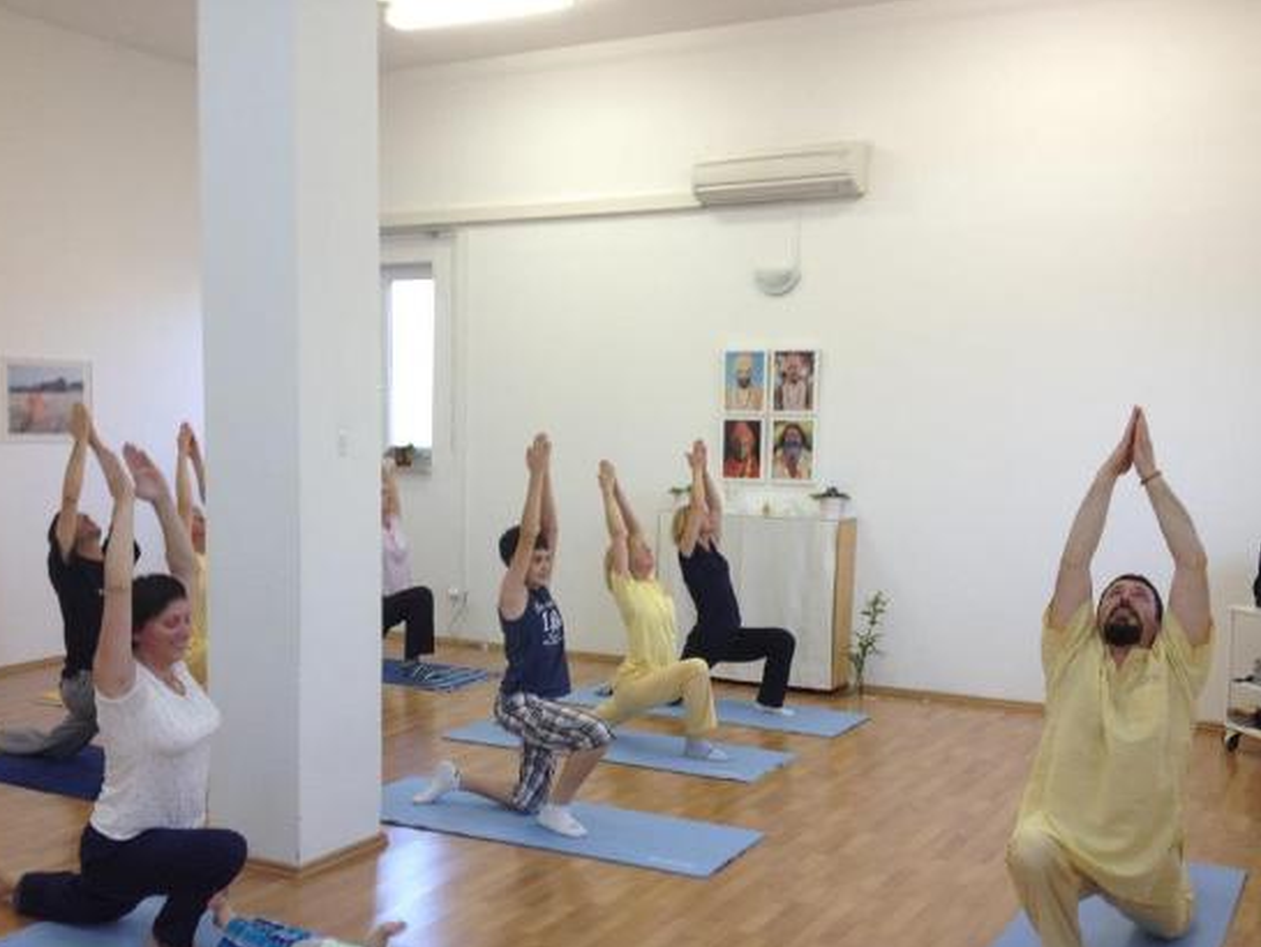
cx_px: 598
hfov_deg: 45.7
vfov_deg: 35.1
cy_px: 552
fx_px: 1494
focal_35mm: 41
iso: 50
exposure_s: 1/33
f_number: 2.4
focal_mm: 4.28
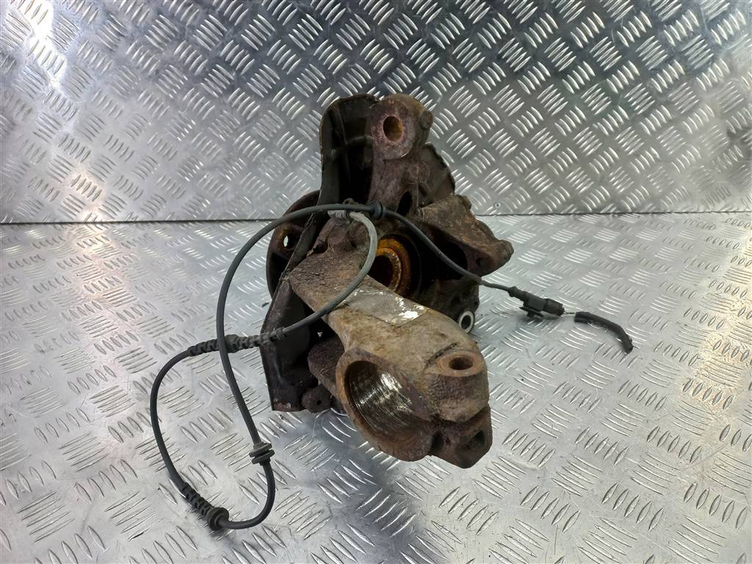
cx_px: 376
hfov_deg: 69.4
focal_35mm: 25
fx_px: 543
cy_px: 282
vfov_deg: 54.9
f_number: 1.8
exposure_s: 1/50
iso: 80
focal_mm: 4.6
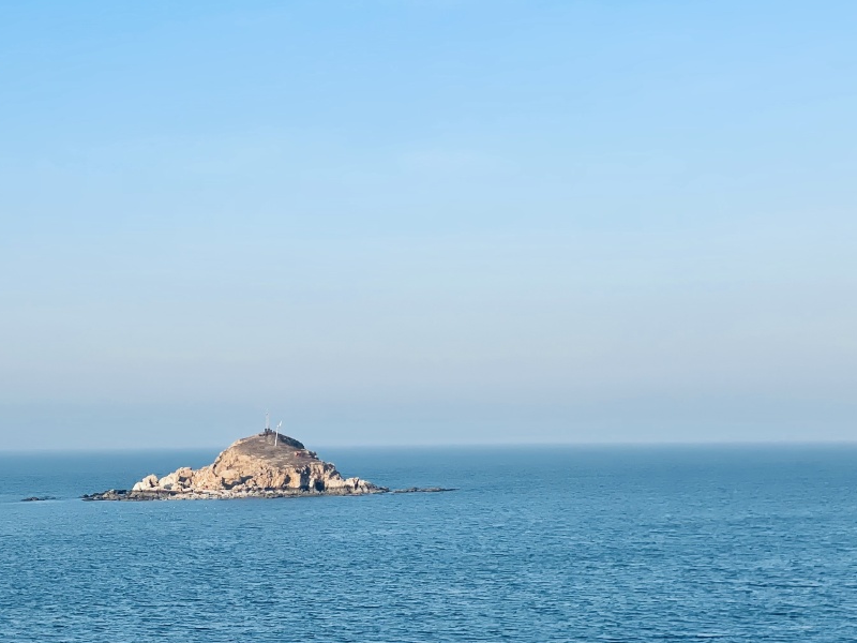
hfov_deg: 24.8
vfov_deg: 18.9
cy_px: 349
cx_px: 235
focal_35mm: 78
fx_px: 1931
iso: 25
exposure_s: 1/1332
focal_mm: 6
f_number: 2
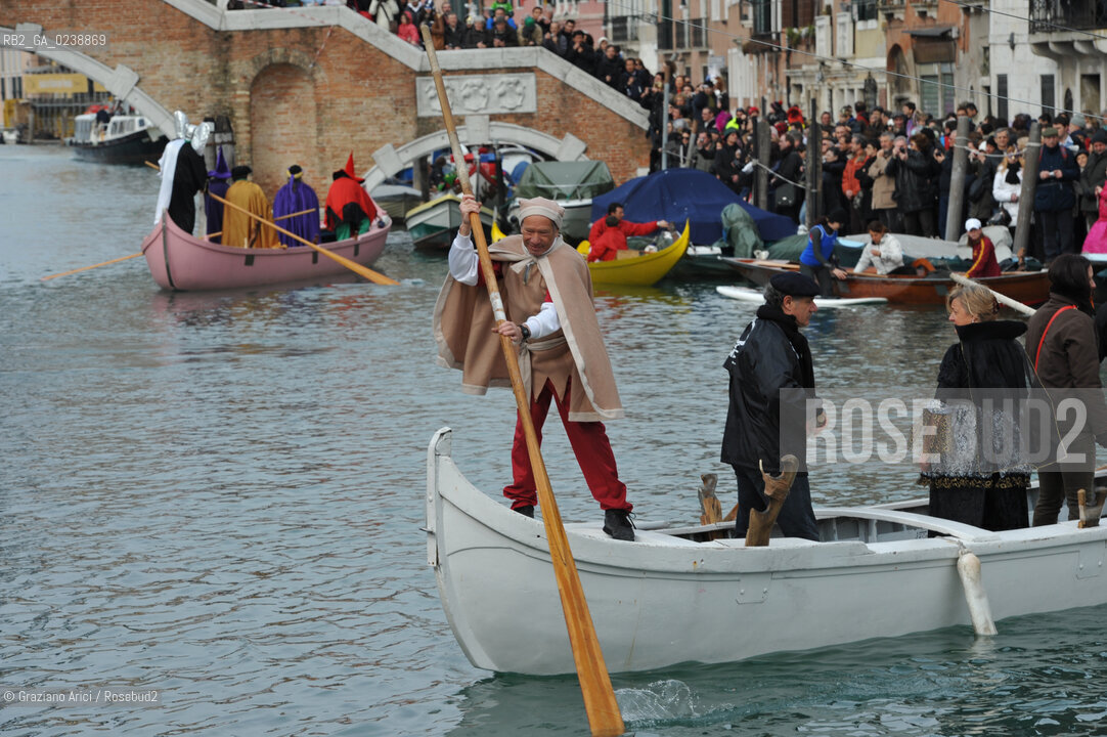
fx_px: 4302
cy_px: 368
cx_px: 554
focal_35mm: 140
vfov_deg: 9.8
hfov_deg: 14.7
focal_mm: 140
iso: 400
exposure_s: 1/500
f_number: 11
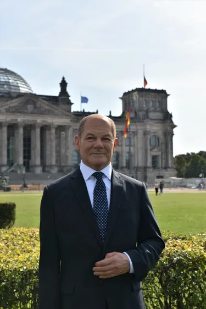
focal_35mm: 56
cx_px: 103
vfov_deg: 35.6
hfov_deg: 24.2
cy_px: 154
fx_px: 480
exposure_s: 1/800
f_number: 6.3
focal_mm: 56
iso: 200
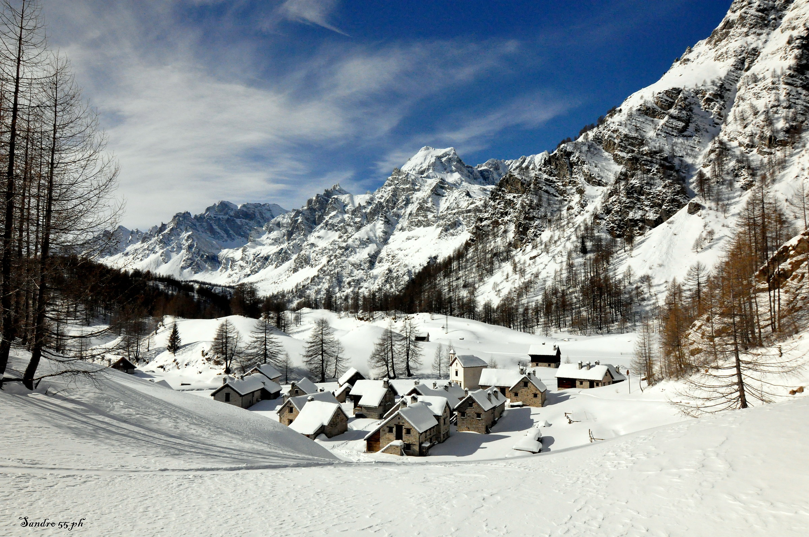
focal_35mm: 24
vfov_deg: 53.0
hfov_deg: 73.8
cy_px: 268
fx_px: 539
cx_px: 404
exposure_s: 1/3000
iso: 3200
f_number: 8
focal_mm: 16
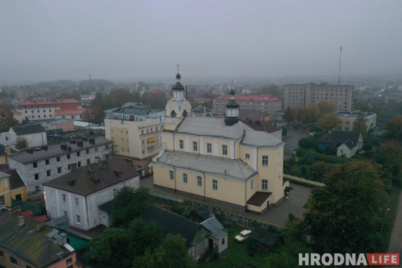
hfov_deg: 65.5
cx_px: 201
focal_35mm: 28
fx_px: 313
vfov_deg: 46.4
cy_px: 134
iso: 800
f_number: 11
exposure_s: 1/5
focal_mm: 10.26
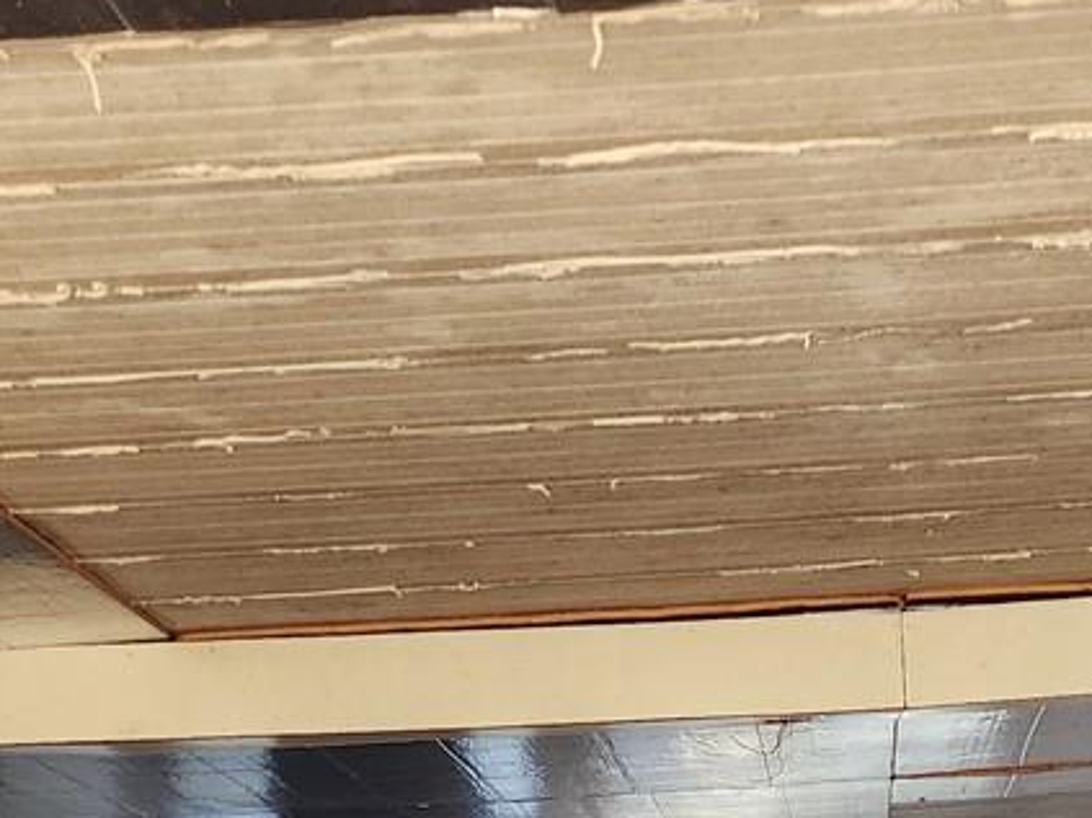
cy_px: 1375
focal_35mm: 87
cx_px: 780
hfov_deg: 22.4
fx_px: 2744
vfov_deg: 15.1
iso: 160
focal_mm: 6.4
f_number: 1.8
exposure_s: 1/180
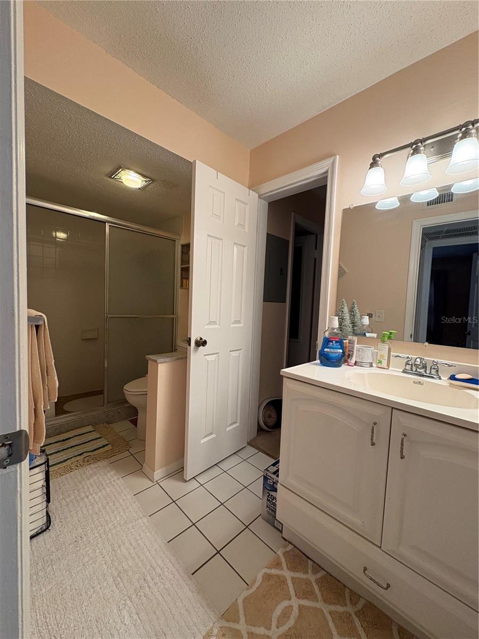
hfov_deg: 85.7
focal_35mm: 14
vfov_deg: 102.1
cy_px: 320
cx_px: 240
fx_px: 258
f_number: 2.2
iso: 200
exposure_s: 1/60
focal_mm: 2.22
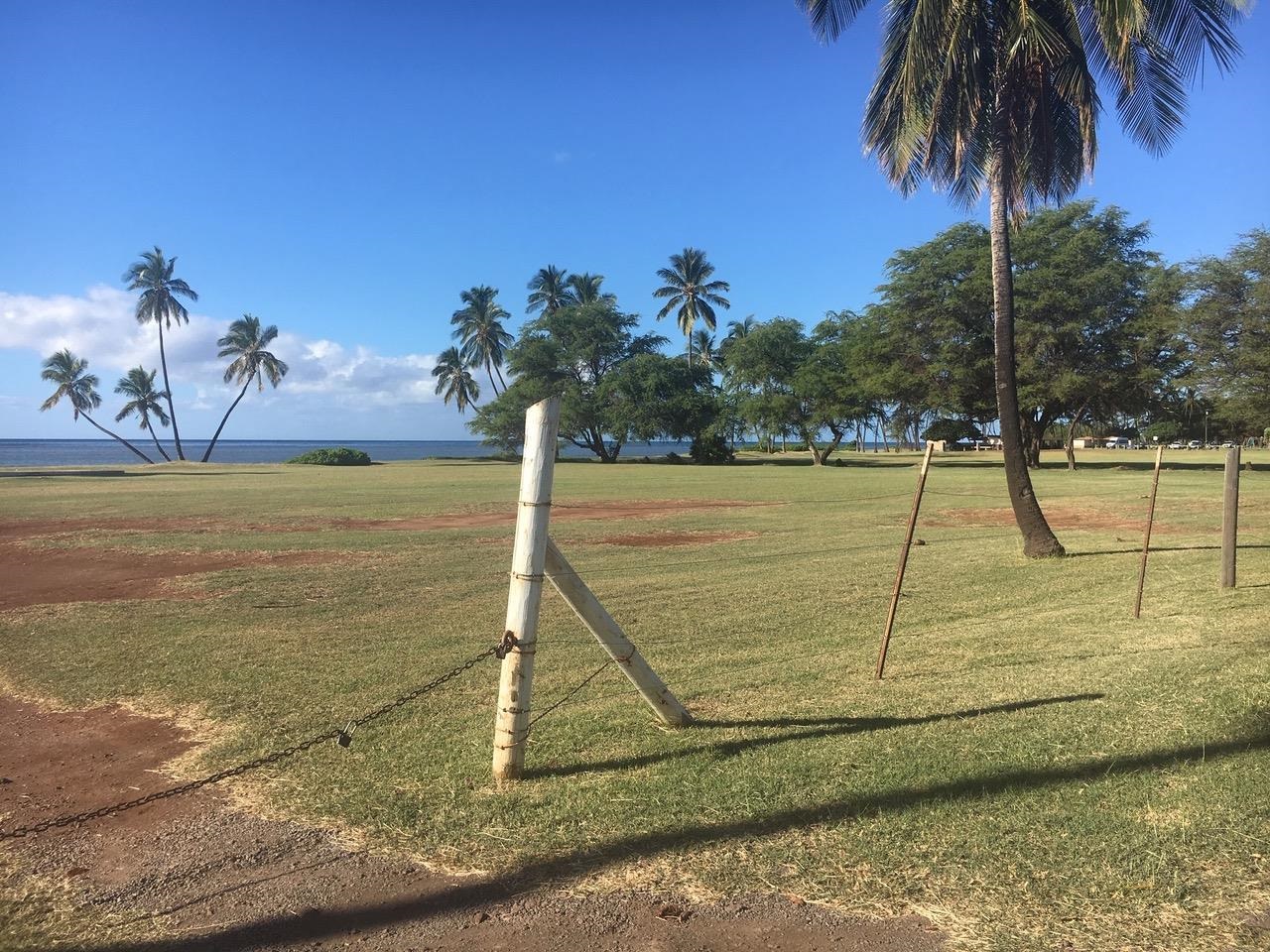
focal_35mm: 29
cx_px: 635
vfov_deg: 48.2
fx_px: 1064
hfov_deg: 61.7
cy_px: 476
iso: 25
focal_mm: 4.15
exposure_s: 1/1637
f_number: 2.2
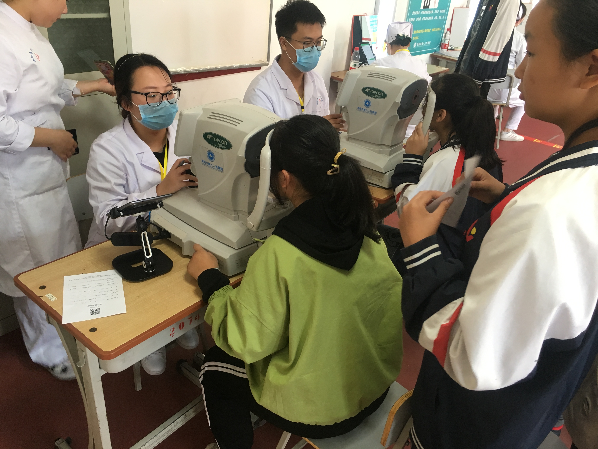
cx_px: 299
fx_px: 501
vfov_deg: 48.2
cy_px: 224
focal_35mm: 29
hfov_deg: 61.7
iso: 100
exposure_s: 1/33
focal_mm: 4.15
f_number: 2.2
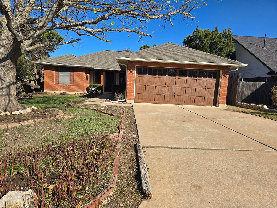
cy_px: 104
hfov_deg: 73.9
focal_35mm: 23
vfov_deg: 58.9
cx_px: 138
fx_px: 184
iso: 12
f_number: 1.7
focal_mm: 6.3
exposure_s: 1/814
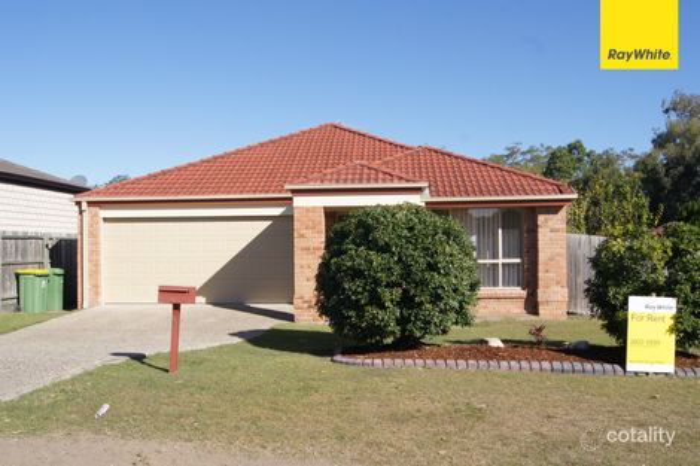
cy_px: 233
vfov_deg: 39.9
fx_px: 641
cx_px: 350
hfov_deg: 57.2
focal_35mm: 33
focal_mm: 22
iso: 200
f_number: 10
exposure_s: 1/250
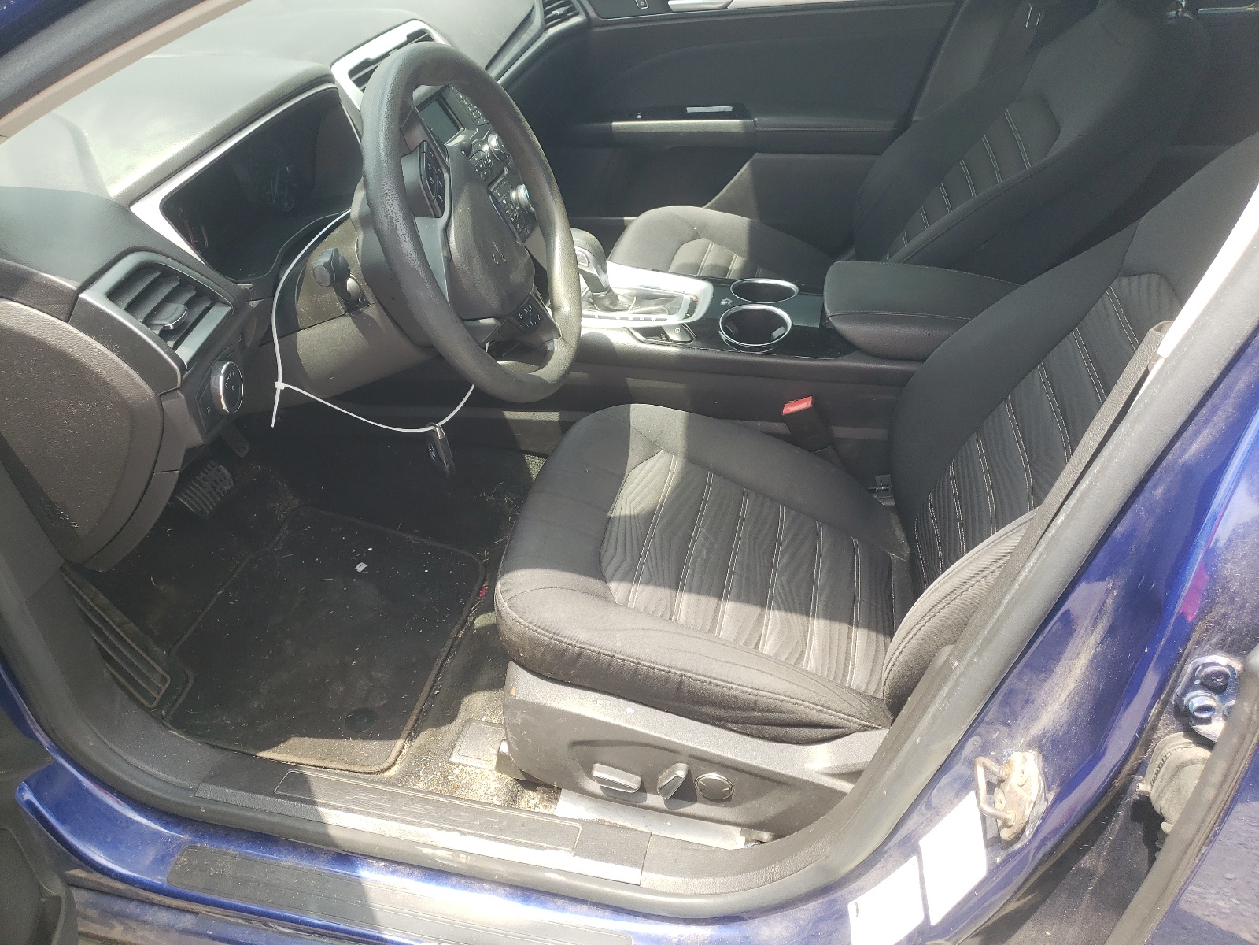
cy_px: 472
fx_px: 946
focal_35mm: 26
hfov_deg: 67.3
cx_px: 630
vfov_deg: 53.1
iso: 50
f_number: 1.5
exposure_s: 1/323
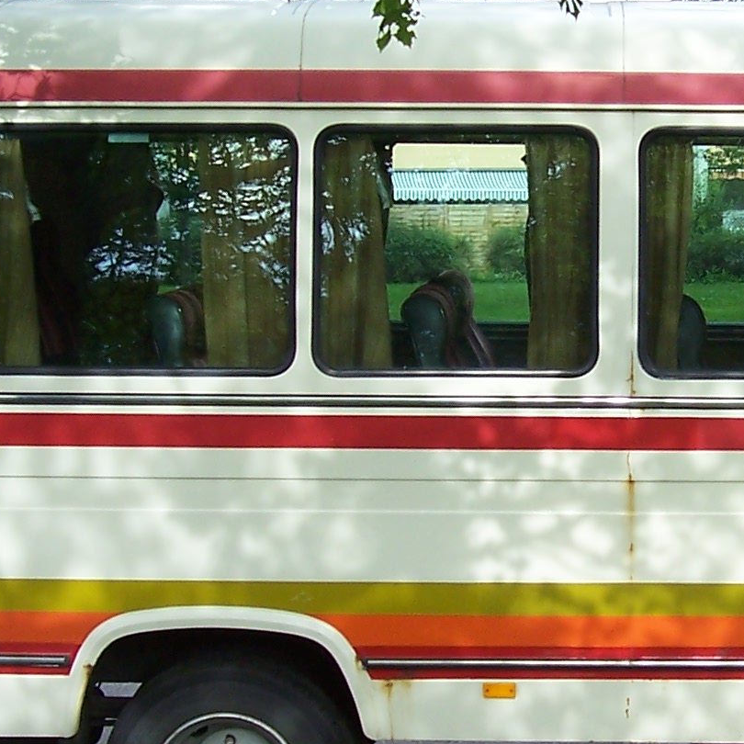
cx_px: 640
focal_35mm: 95
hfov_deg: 18.1
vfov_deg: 18.3
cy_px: 407
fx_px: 2310
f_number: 2.7
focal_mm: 5.6
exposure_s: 1/250
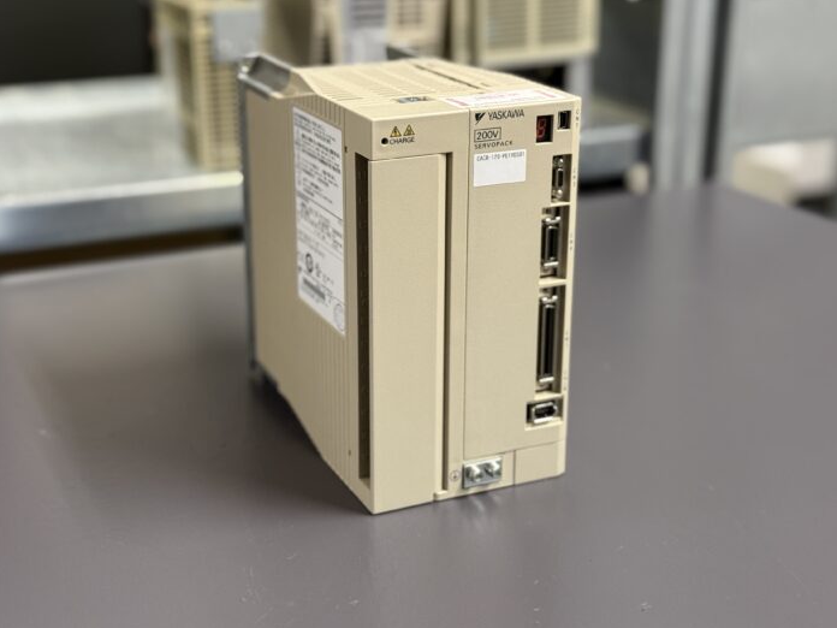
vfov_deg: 27.5
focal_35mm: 53
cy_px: 286
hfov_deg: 36.1
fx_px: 1282
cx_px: 380
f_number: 1.78
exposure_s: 1/33
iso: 200
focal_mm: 6.76
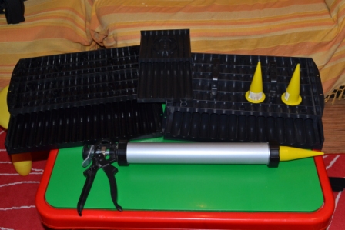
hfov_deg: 46.4
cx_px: 172
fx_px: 403
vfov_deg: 31.9
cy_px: 115
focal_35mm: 42
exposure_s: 1/60
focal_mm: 28
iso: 800
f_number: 8
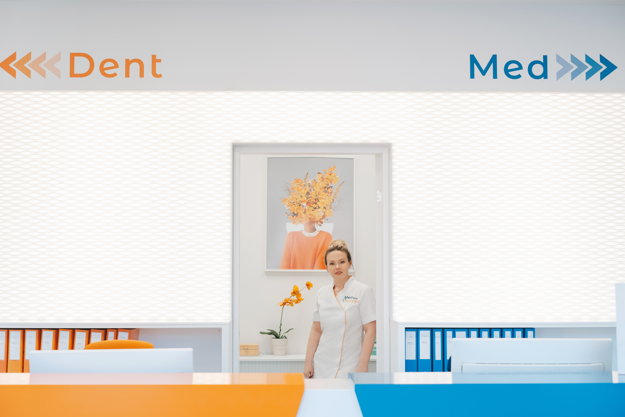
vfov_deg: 25.5
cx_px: 312
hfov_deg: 37.5
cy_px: 208
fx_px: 920
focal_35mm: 53
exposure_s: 1/250
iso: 640
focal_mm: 35
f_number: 3.2
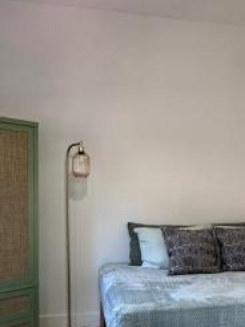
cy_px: 214
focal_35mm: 41
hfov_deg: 34.7
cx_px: 168
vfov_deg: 45.2
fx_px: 388
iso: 250
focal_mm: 2.22
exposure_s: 1/60
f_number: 2.2
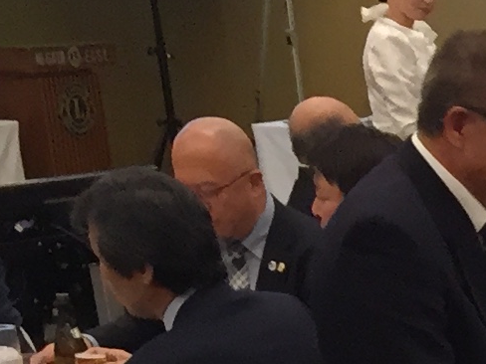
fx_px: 2724
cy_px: 1048
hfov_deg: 8.5
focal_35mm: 194
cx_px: 1463
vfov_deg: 7.0
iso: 80
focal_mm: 4.15
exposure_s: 1/30
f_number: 2.2
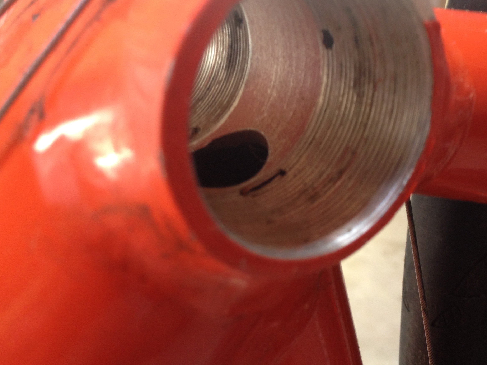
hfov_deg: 38.6
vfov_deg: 29.5
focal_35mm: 49
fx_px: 689
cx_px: 307
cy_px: 120
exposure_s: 1/20
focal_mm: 4.28
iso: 80
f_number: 2.4
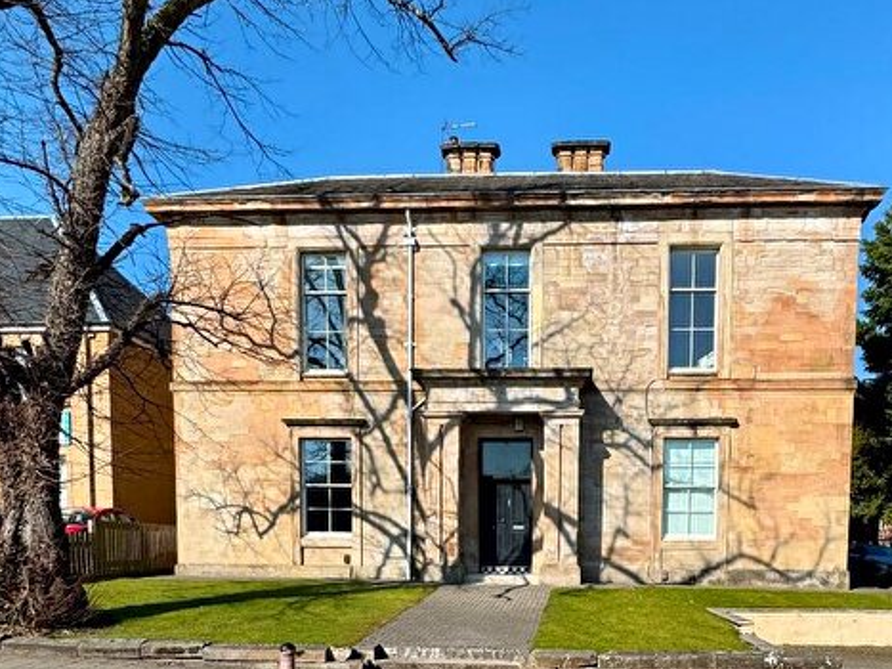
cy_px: 467
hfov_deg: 78.1
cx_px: 535
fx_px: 541
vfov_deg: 61.2
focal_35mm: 21
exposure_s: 1/2342
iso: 50
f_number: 2.2
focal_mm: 2.22
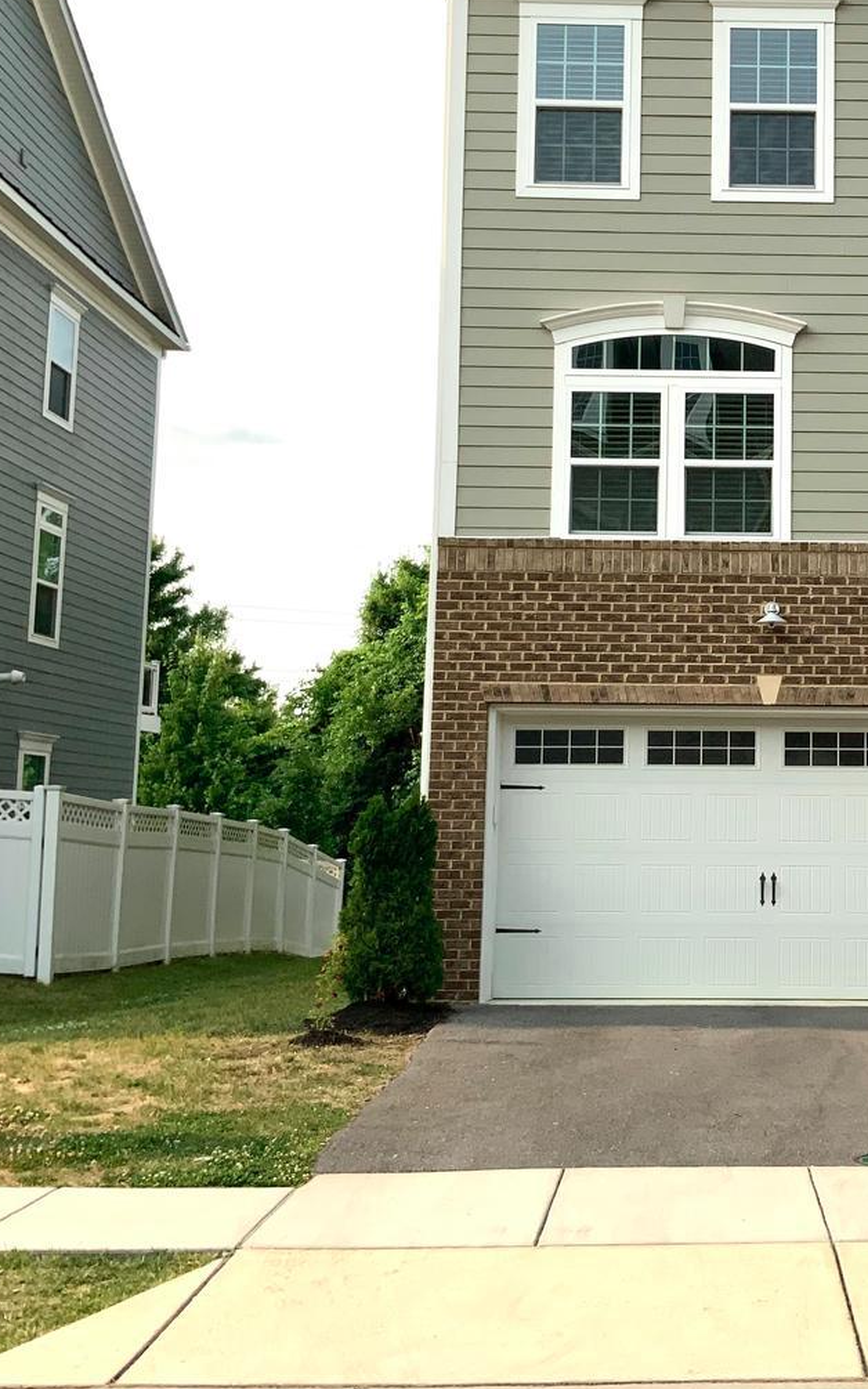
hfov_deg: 26.5
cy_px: 600
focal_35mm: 47
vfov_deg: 42.6
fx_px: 1779
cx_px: 774
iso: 16
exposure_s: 1/1377
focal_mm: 3
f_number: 1.8
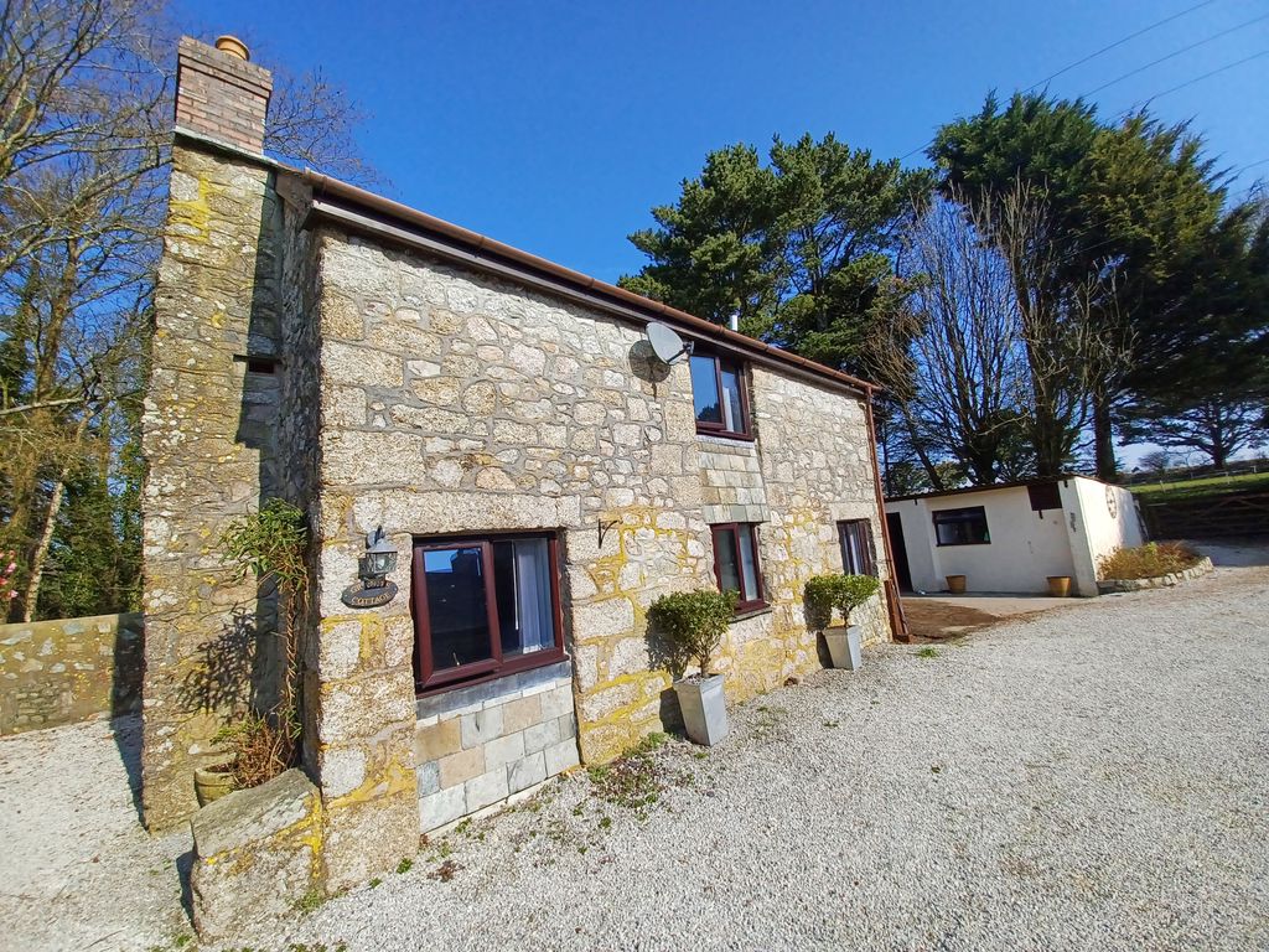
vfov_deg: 89.9
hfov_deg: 106.2
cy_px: 476
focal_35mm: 13
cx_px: 634
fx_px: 477
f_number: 2.2
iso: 40
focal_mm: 1.42
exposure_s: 1/1147
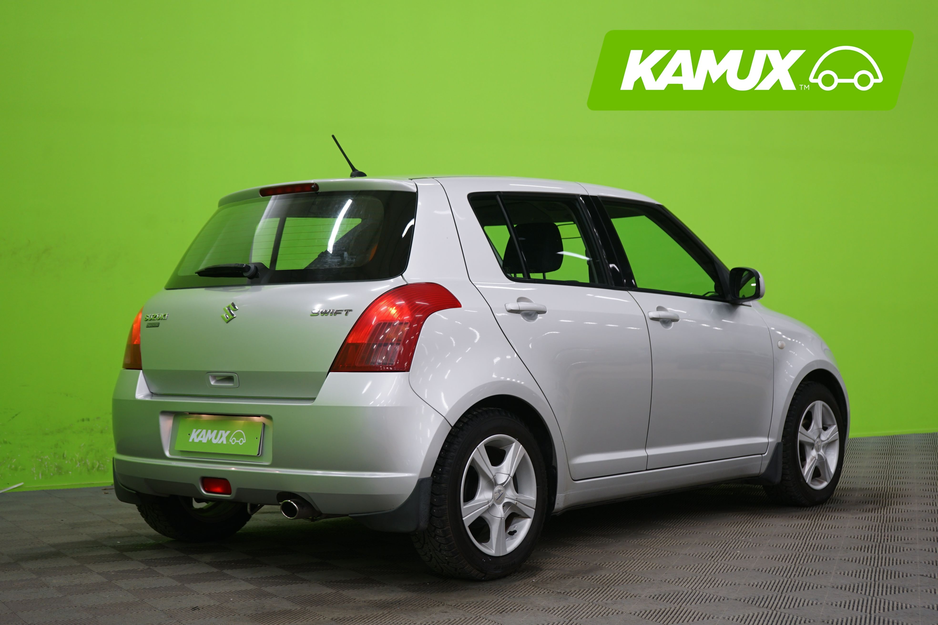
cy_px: 312
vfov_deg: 25.1
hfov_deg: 36.9
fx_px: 1407
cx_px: 469
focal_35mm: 54
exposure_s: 1/10
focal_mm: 54
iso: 400
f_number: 5
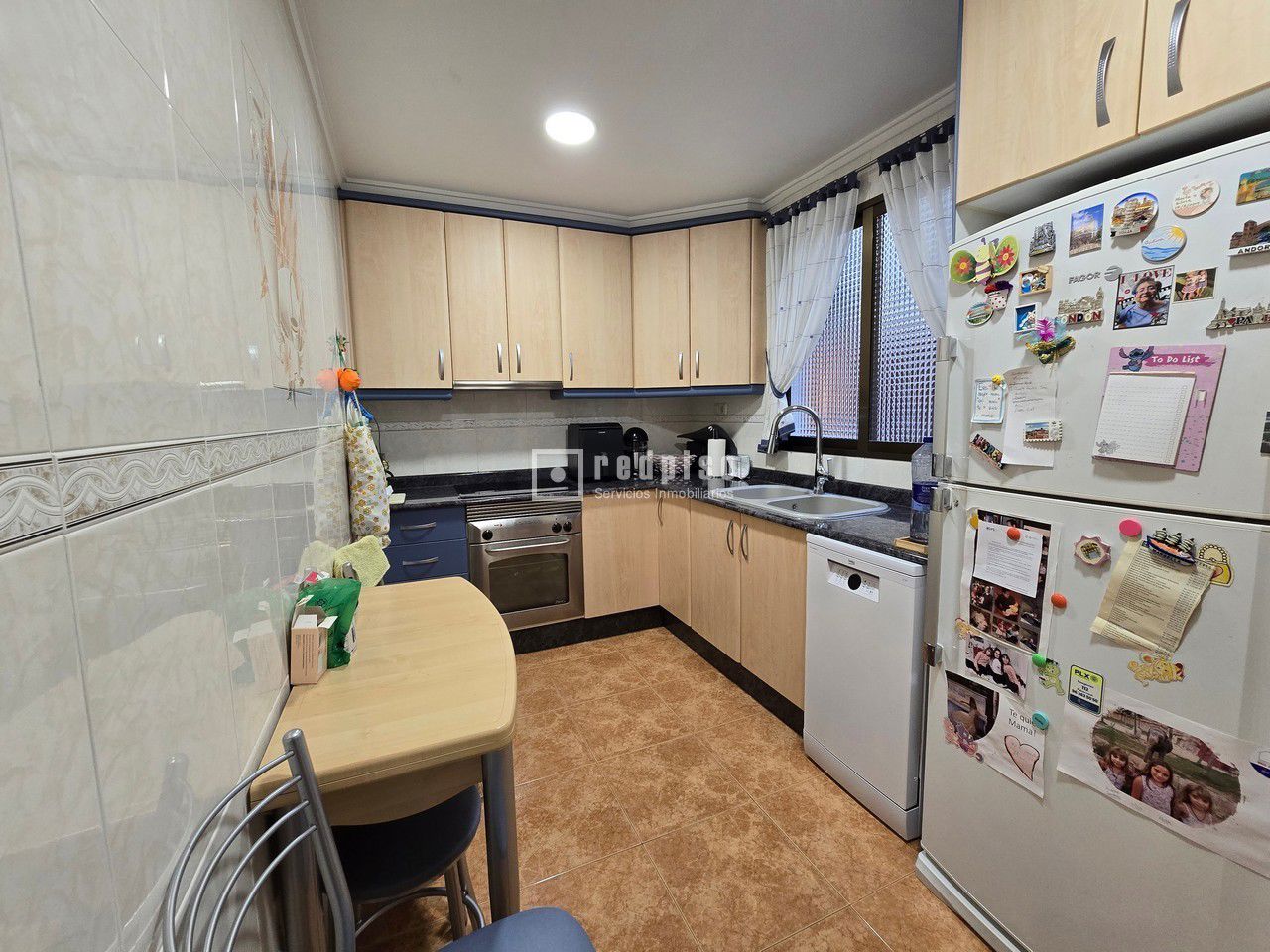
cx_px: 635
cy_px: 476
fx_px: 477
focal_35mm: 13
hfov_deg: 106.2
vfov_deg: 89.9
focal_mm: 2.2
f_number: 2.2
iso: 250
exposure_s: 1/50
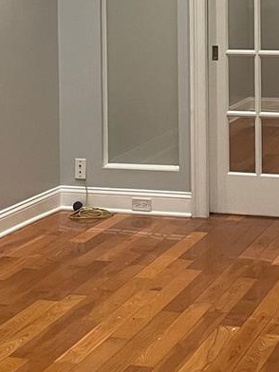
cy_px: -1
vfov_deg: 18.7
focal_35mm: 102
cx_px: 193
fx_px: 1096
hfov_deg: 14.5
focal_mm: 4.2
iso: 125
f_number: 1.6
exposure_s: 1/60
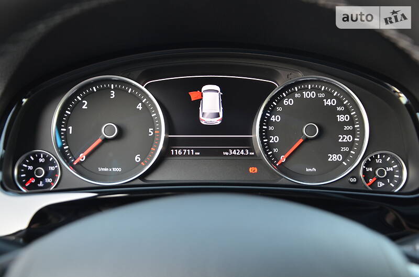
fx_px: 418
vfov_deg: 36.7
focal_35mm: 36
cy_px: 138
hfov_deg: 53.2
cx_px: 210
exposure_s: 1/60
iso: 800
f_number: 3.8
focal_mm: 24
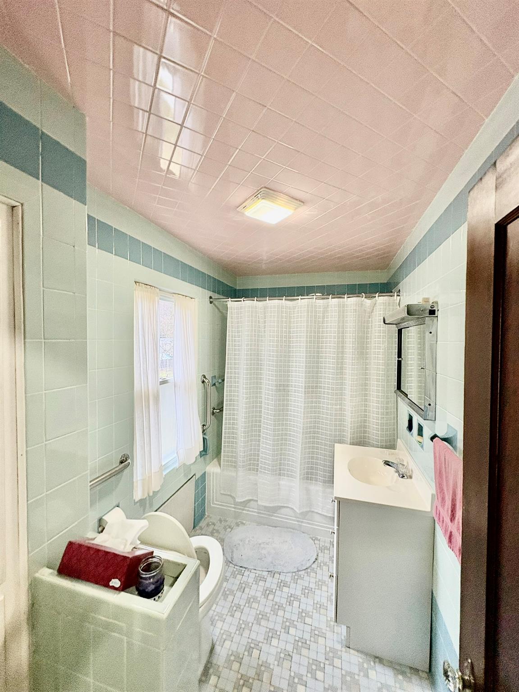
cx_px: 260
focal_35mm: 14
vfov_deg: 102.1
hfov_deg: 85.7
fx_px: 280
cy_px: 346
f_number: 2.2
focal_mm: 2.22
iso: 250
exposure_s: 1/60
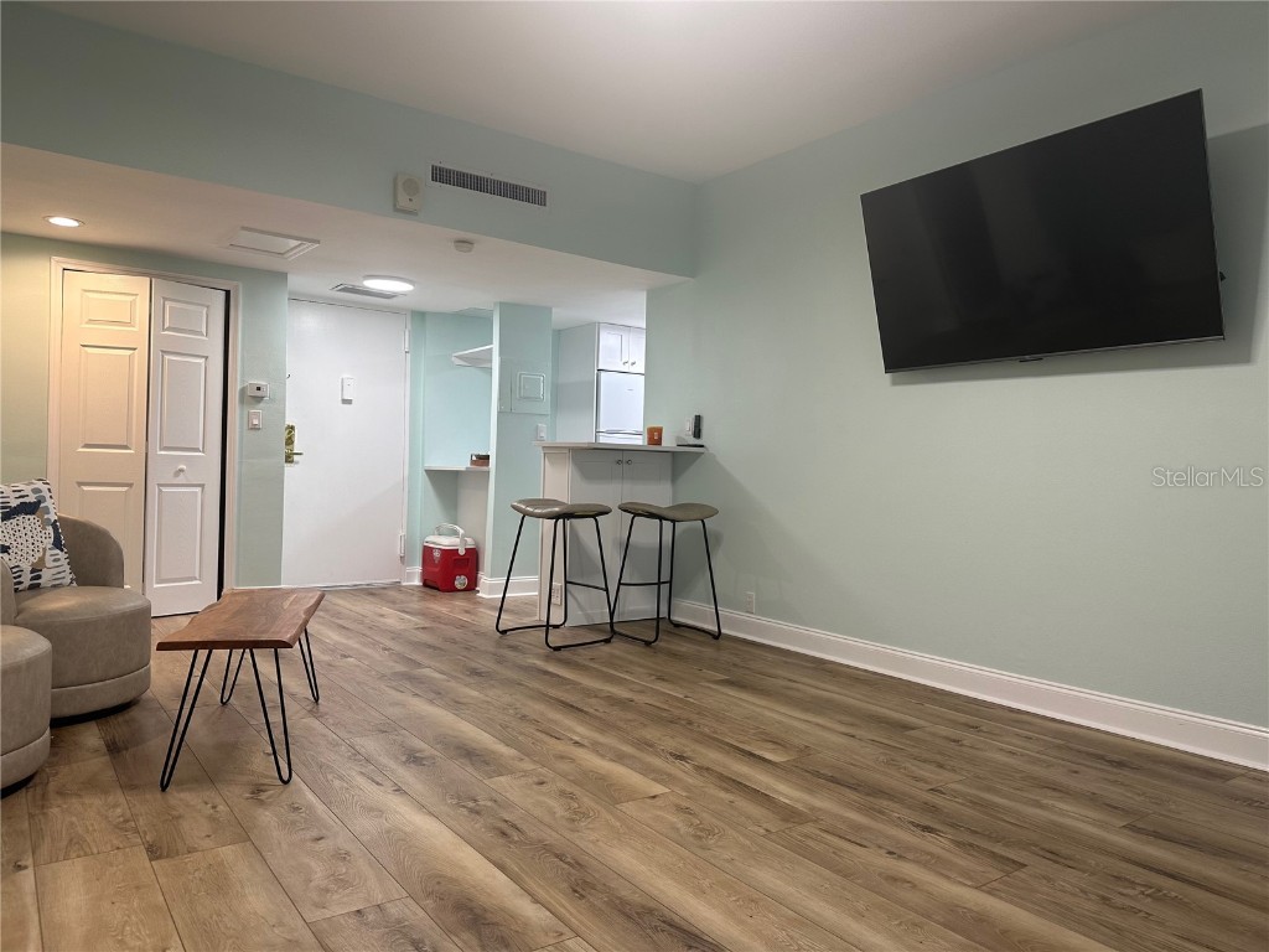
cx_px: 634
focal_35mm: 24
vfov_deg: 56.8
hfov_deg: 71.6
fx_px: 880
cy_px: 476
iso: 125
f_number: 1.78
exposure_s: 1/60
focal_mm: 6.86
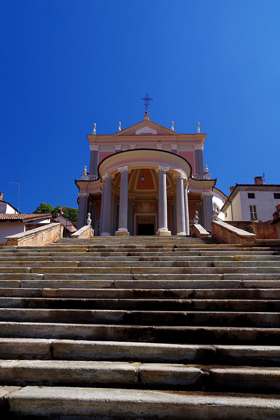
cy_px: 210
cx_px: 140
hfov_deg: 48.0
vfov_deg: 67.4
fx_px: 315
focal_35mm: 27
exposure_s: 1/180
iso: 400
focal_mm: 27
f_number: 8
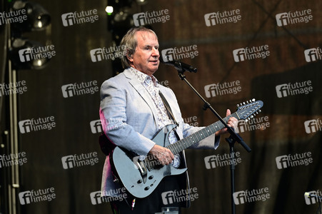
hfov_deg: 10.3
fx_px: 1788
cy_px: 107
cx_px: 161
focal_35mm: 200
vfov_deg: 6.9
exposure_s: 1/500
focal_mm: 200
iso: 320
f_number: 4.5
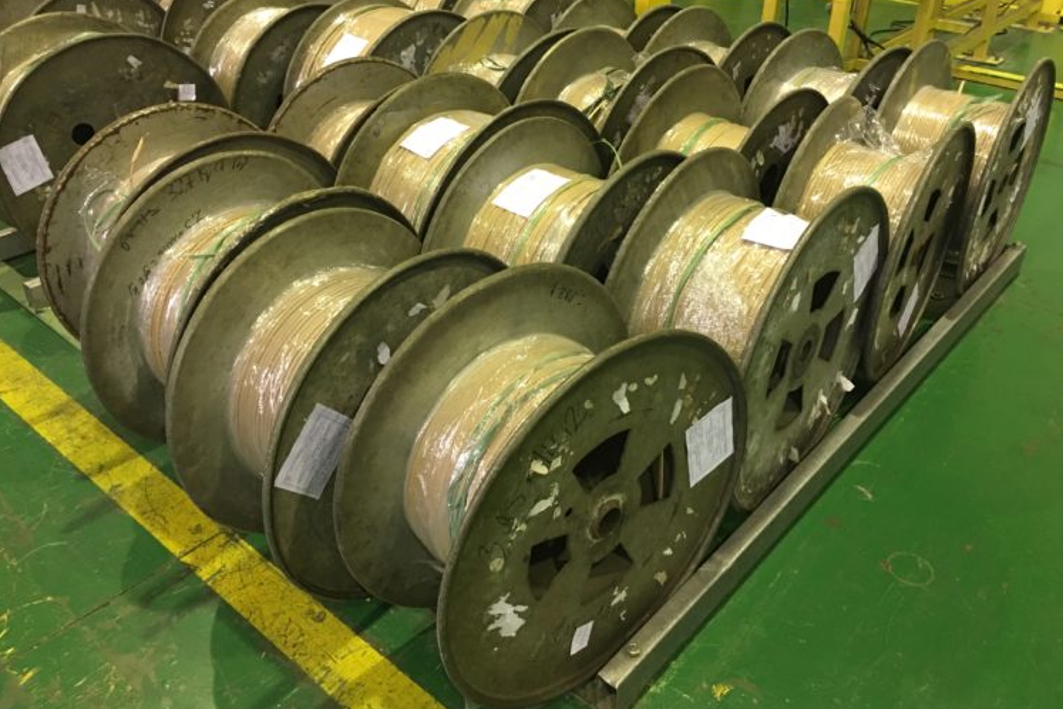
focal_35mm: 31
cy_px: 309
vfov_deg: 42.2
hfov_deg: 60.3
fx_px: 915
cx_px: 539
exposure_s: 1/10
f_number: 2.2
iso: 100
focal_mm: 4.15
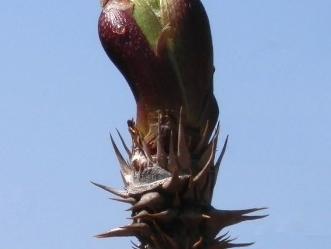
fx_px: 2286
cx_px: 158
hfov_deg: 8.3
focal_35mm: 239
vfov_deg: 6.2
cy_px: 105
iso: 80
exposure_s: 1/800
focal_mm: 30.2
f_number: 5.7
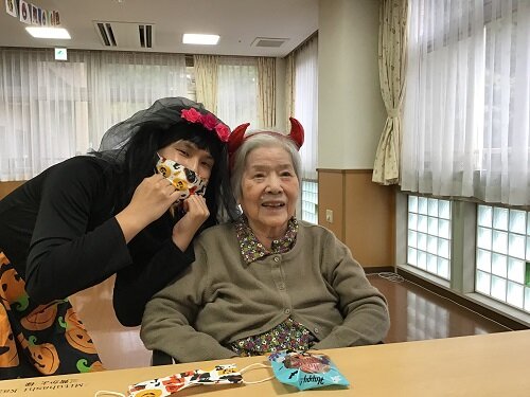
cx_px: 265
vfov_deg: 45.4
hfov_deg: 58.4
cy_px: 198
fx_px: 475
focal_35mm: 31
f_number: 2.4
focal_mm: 3.3
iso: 32
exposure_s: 1/30
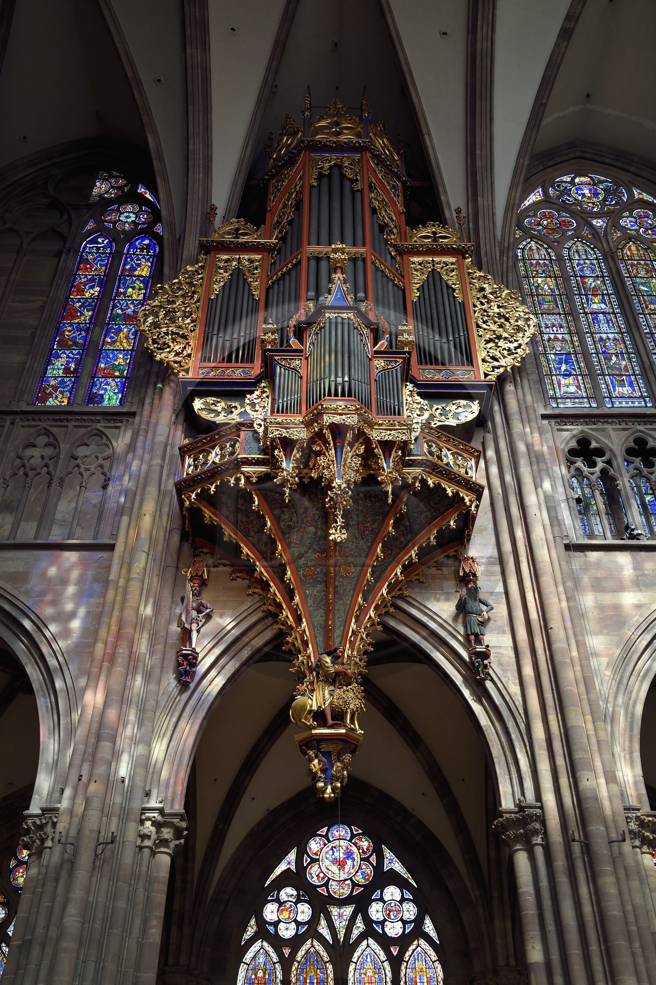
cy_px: 492
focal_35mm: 34
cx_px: 328
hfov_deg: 38.9
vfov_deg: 55.8
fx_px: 930
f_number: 8
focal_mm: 34
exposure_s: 1/25
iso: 800
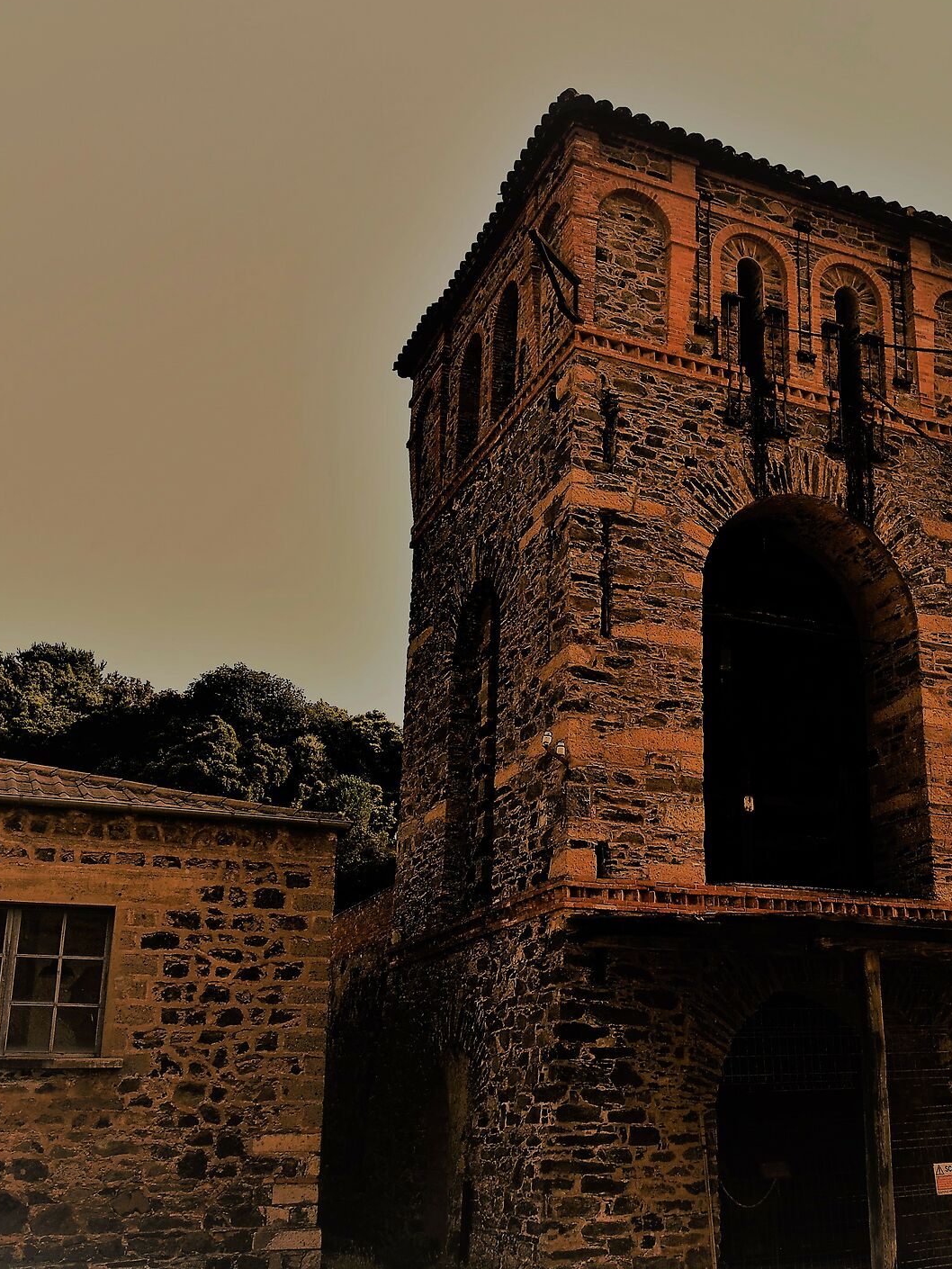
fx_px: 1350
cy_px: 707
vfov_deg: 50.2
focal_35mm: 37
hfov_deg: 38.2
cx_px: 669
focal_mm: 15
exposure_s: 1/400
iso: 200
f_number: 10
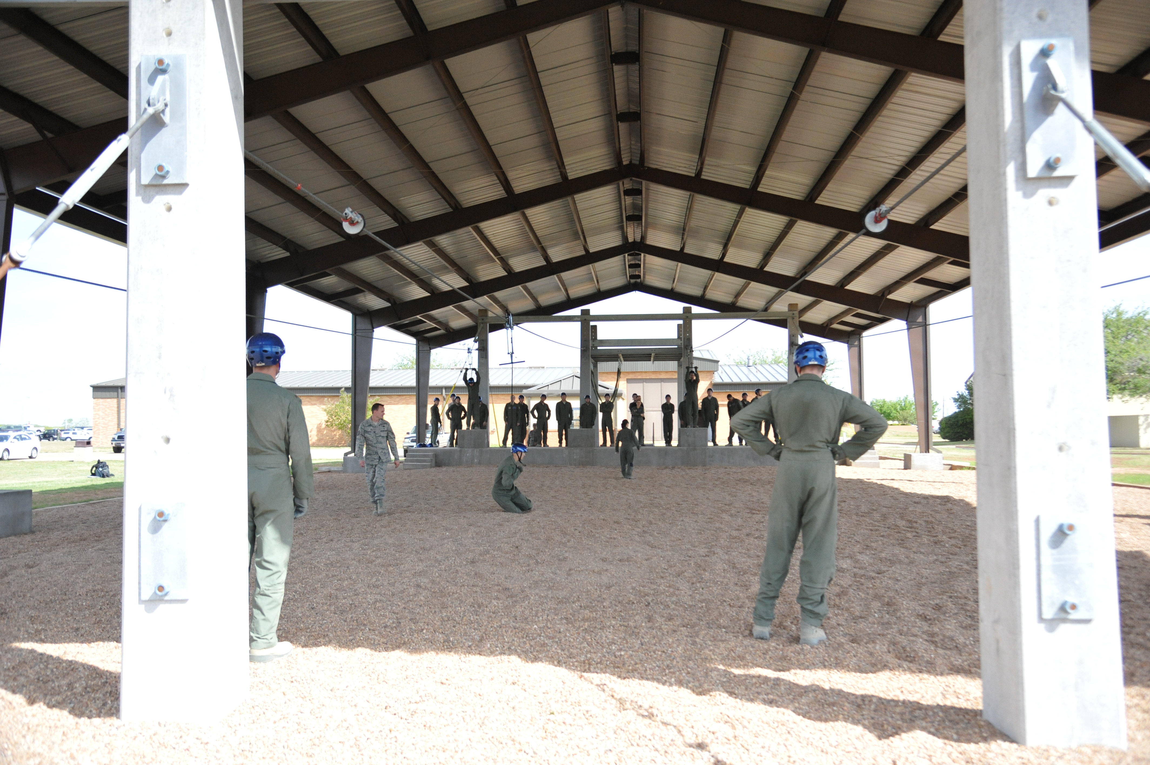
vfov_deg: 43.6
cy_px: 382
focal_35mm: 30
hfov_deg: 62.0
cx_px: 575
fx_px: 958
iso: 3200
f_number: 4
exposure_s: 1/8000
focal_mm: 30
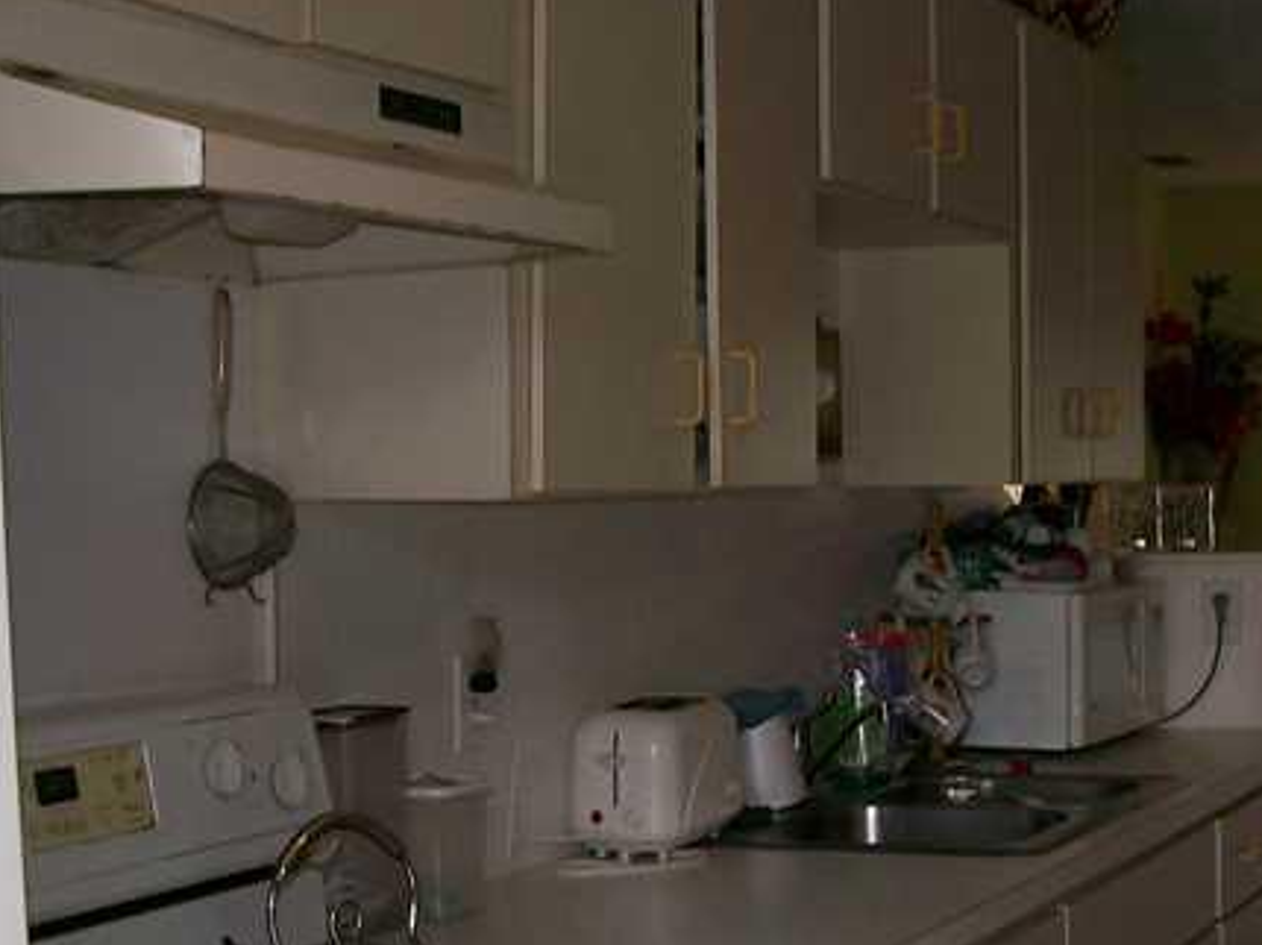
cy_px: 563
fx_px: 2441
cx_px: 745
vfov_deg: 21.9
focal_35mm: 67
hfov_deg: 28.9
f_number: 2.7
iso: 80
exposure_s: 1/64
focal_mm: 6
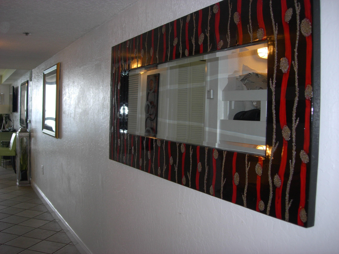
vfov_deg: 37.7
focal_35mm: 38
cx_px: 170
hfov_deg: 49.0
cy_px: 127
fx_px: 372
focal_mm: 7.8
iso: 79
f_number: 2.8
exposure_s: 1/64
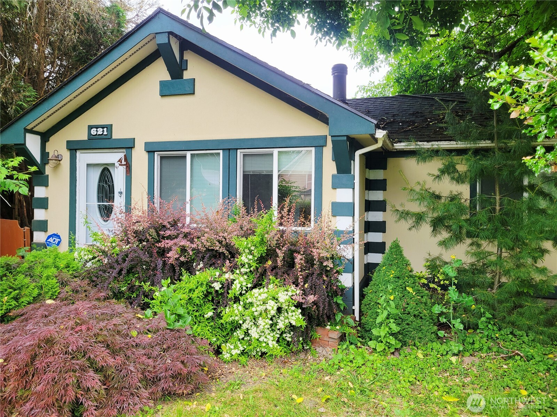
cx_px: 278
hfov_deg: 67.3
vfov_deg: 53.1
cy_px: 208
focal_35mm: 26
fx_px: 418
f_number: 1.8
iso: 40
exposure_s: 1/345
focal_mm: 5.4
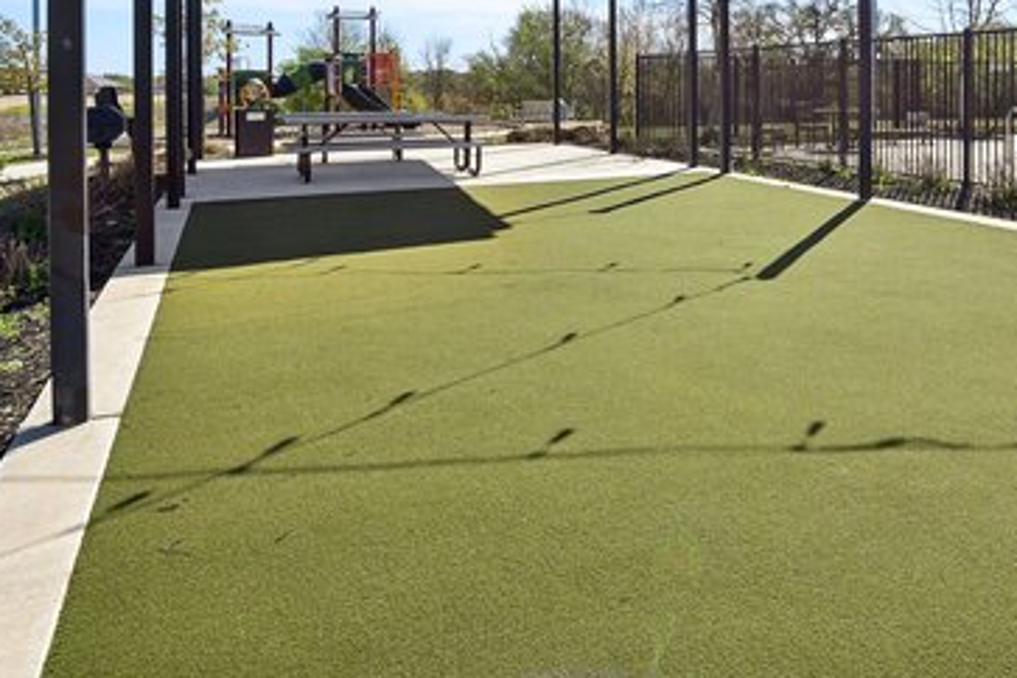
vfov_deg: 40.8
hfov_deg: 58.0
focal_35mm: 30
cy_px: 91
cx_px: 790
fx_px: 847
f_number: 8
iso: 400
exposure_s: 1/800
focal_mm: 17
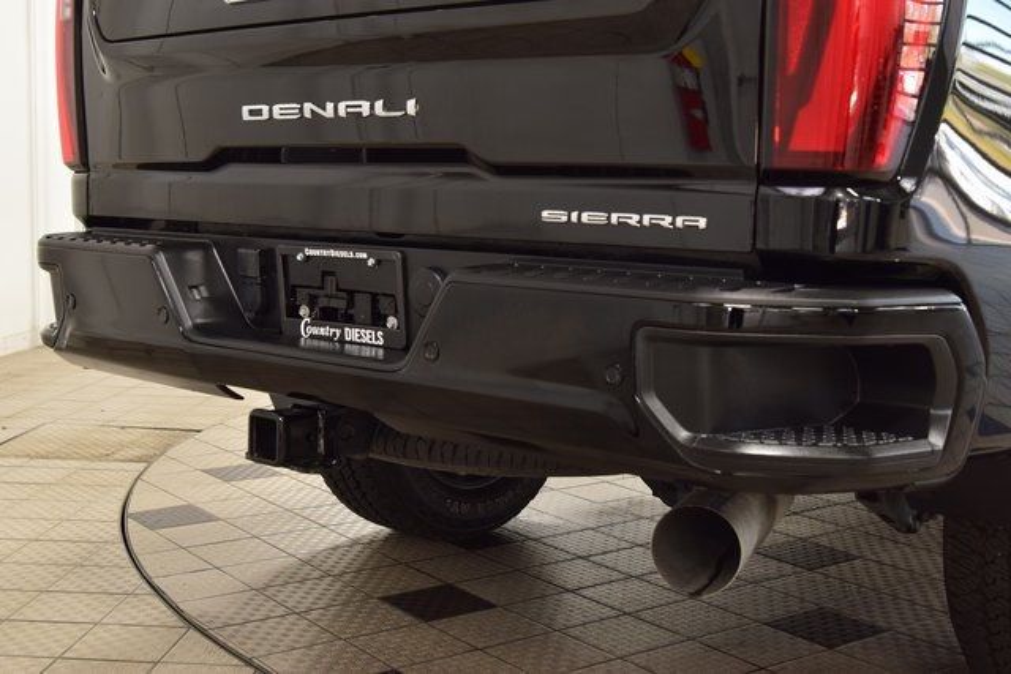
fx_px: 1348
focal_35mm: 48
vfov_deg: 28.1
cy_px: 337
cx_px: 506
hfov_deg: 41.1
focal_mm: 32
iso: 640
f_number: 6.3
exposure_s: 1/15
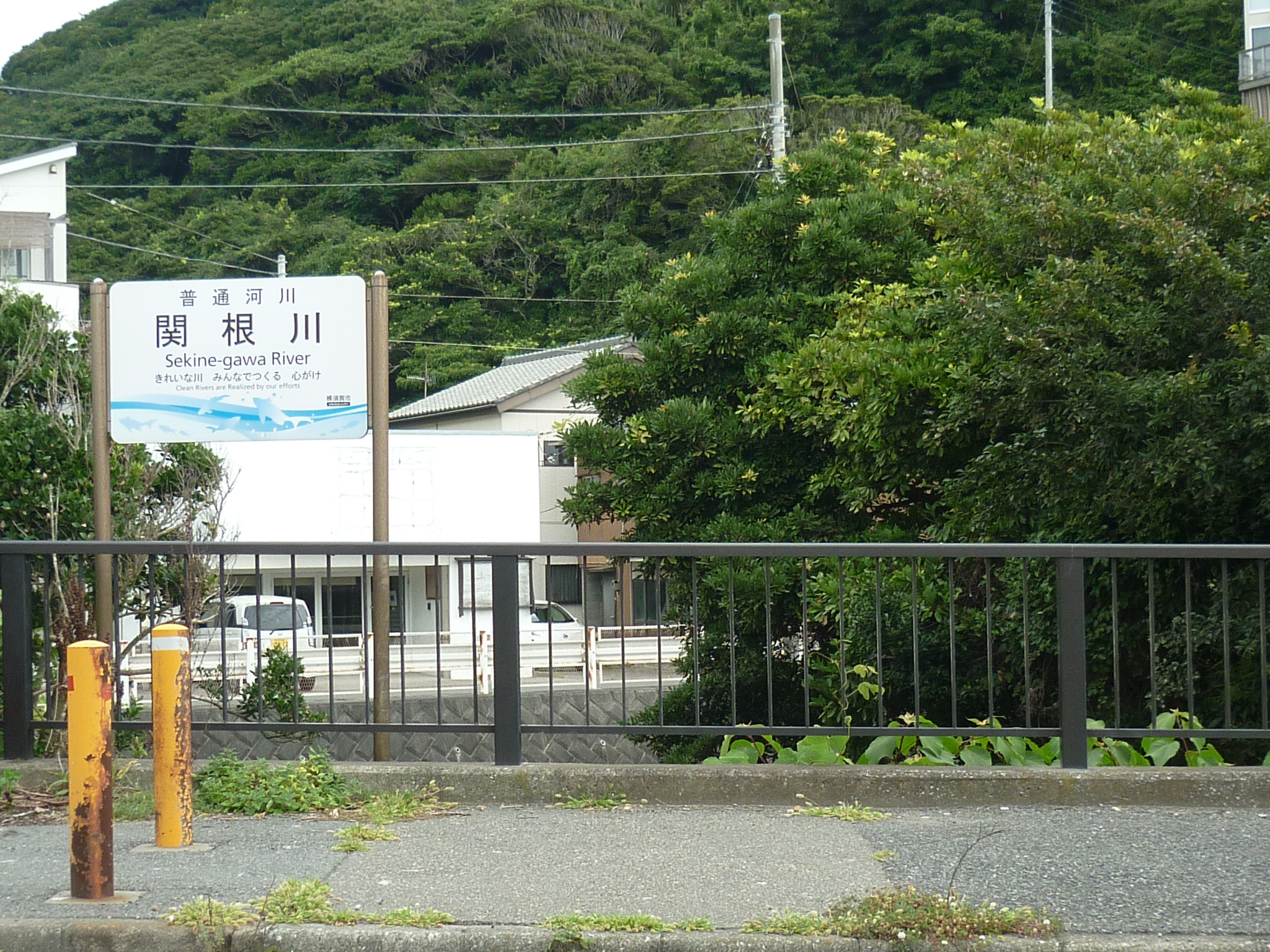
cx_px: 635
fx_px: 2531
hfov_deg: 28.2
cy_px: 476
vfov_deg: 21.3
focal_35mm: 69
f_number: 3
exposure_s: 1/500
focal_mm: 6.4
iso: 80
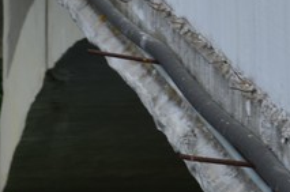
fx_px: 2491
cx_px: 67
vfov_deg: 4.4
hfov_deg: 6.7
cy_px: -38
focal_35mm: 310
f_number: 8
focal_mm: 55
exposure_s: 1/250
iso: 160
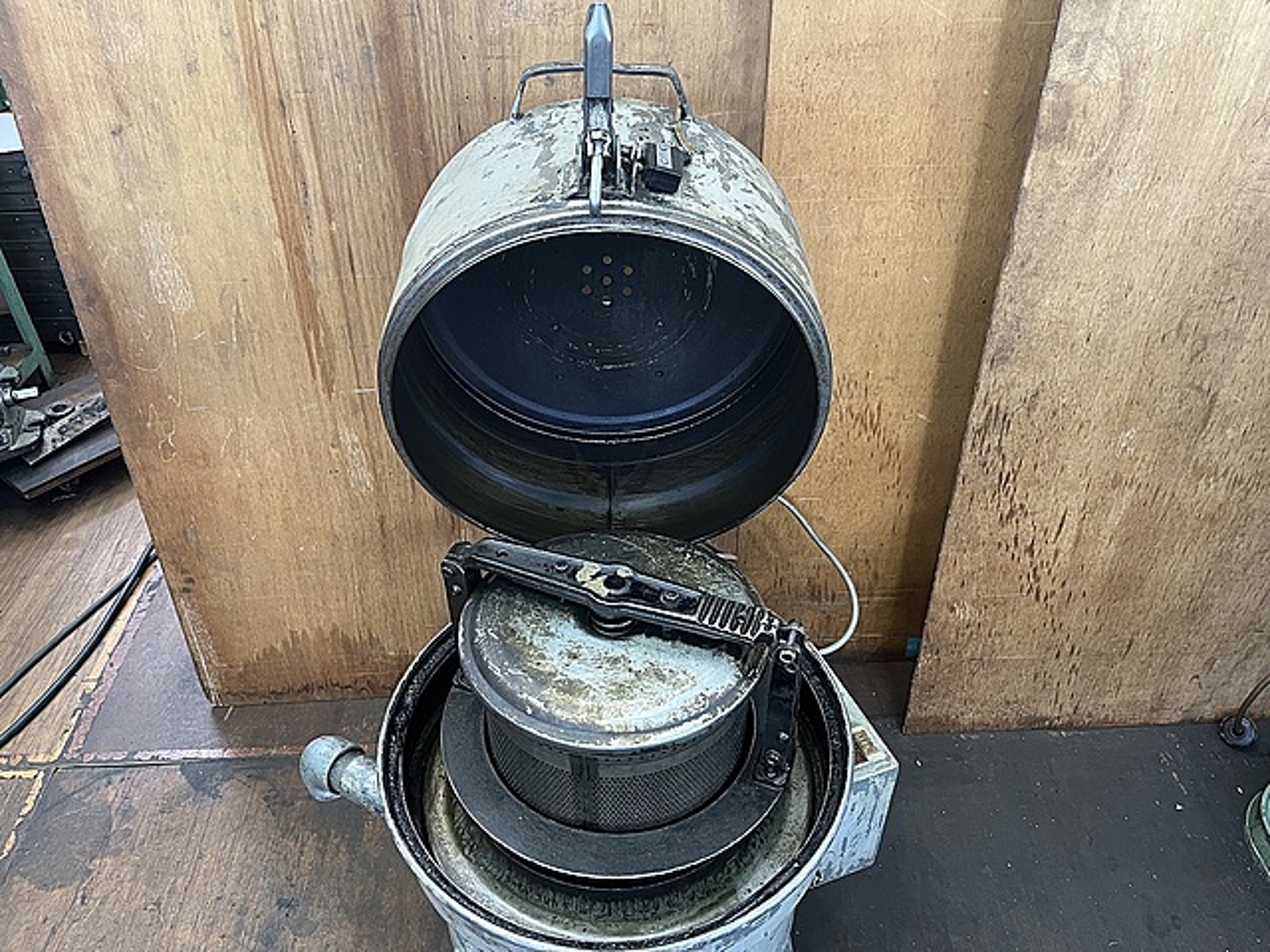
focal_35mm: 26
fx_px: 954
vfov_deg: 53.1
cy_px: 476
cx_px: 635
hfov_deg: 67.3
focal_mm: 5.1
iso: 250
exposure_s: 1/60
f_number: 1.6
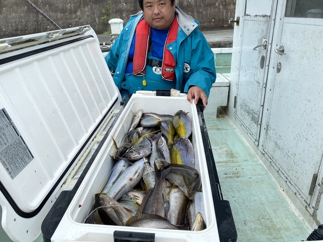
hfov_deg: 67.3
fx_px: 243
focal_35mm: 26
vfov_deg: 53.1
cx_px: 162
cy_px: 121
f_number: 1.8
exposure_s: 1/2183
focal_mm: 4.25
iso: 32
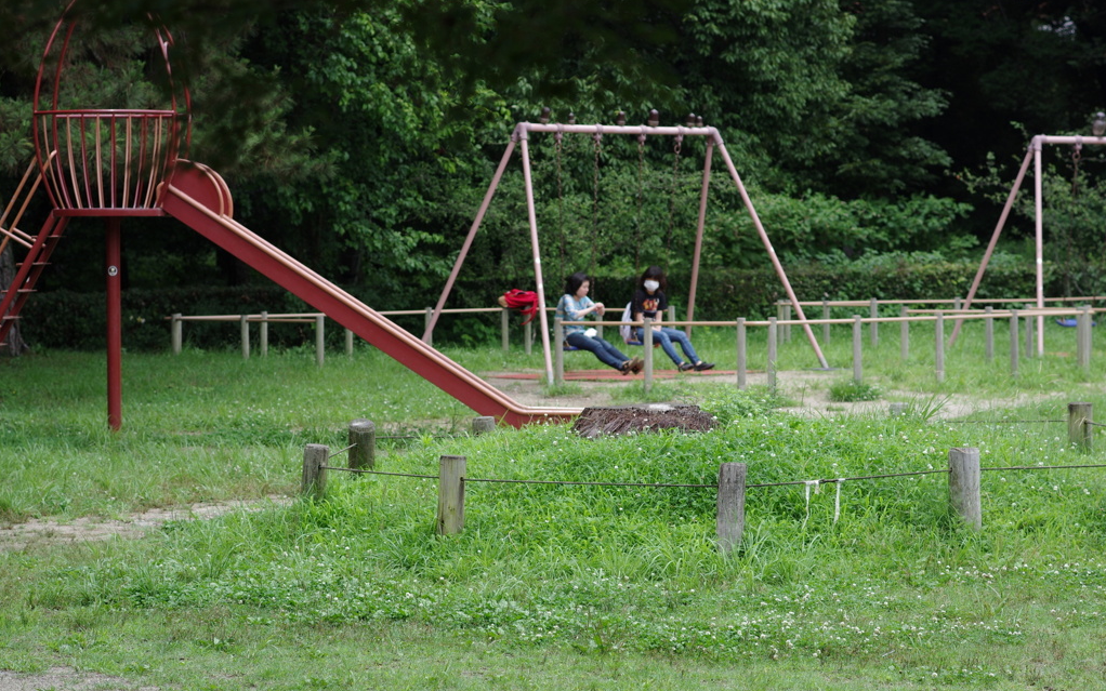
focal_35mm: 107
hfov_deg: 19.5
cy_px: 345
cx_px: 553
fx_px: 3226
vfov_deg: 12.2
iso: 100
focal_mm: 70
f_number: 4
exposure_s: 1/320
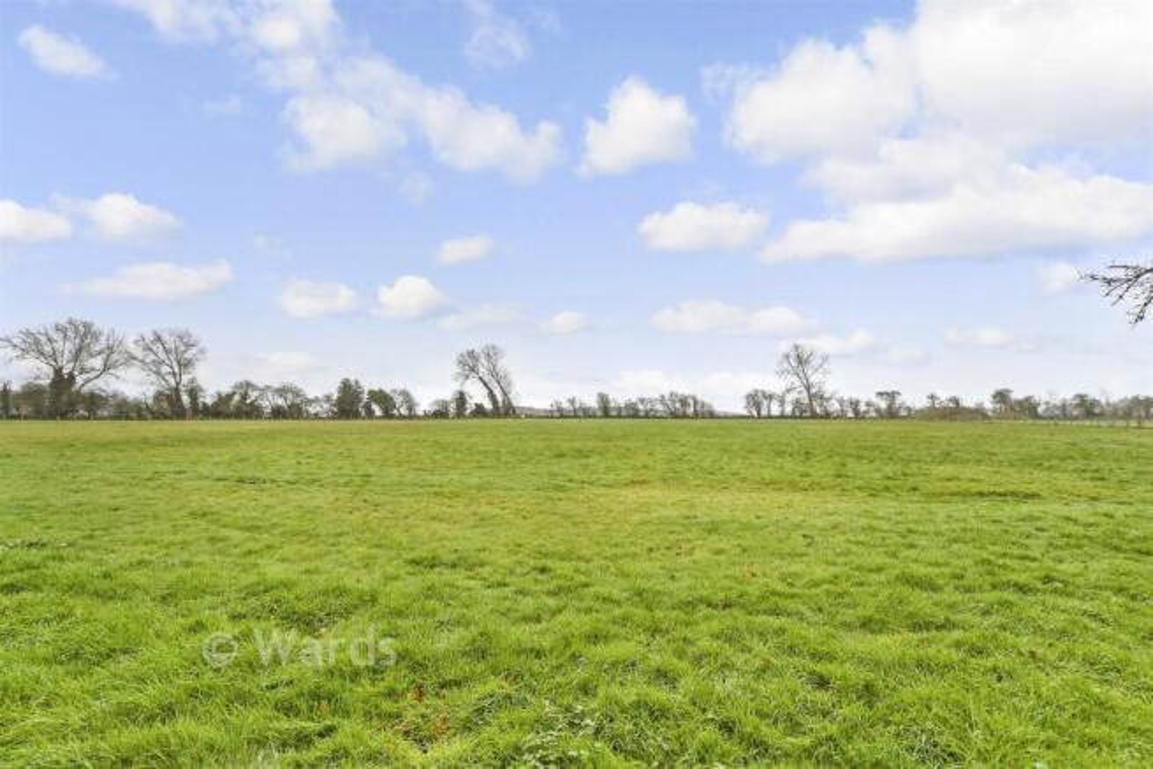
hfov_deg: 100.4
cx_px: 576
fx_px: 480
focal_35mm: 15
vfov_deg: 77.4
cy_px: 384
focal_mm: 10
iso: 160
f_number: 8
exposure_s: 1/100
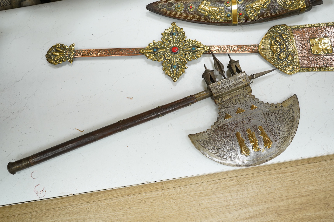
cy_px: 111
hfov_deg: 65.5
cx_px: 167
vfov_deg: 46.3
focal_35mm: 28
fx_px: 260
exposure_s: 1/80
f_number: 7.1
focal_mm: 28
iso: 2500
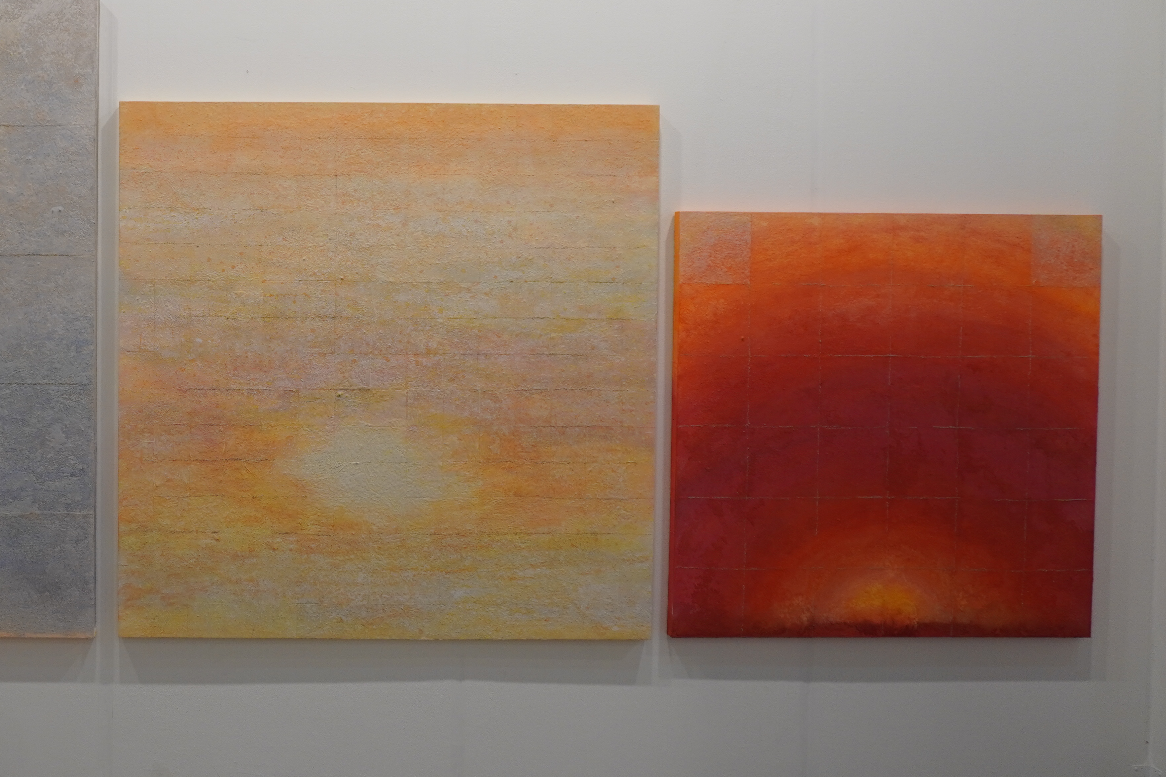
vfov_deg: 32.6
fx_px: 1328
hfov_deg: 44.8
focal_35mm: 41
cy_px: 334
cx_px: 213
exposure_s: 1/160
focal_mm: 16
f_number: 4
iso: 250
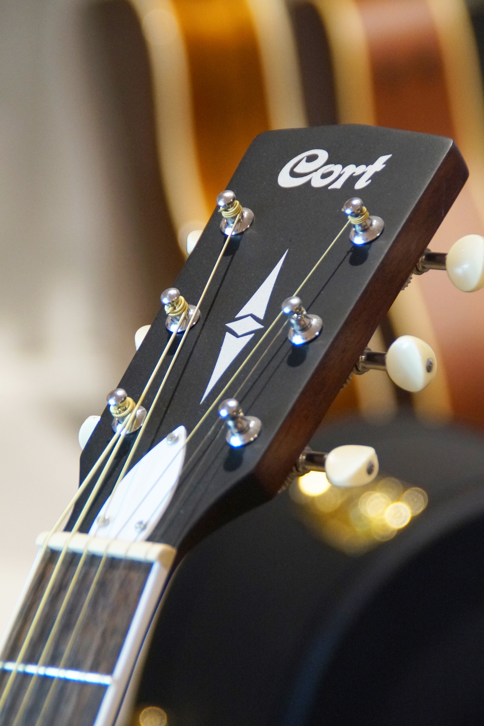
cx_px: 242
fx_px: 4083
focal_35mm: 202
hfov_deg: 6.8
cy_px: 363
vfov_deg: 10.2
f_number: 6.3
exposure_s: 1/160
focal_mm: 135
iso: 2000
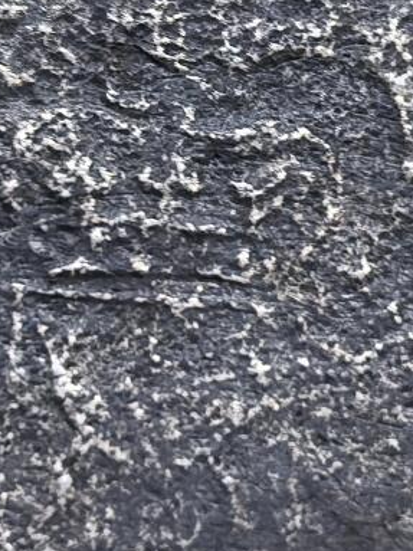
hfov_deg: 5.8
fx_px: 4043
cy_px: 0
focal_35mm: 254
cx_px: 189
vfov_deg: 7.8
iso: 400
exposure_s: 1/25
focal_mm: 6.98
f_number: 2
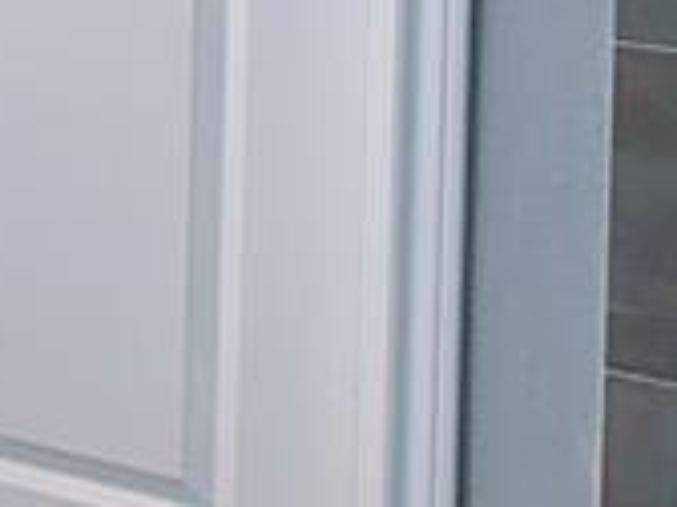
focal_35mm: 146
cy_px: -744
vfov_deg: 9.1
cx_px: -1318
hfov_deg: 10.2
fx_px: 2855
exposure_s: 1/120
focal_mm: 6.76
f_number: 1.78
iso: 64
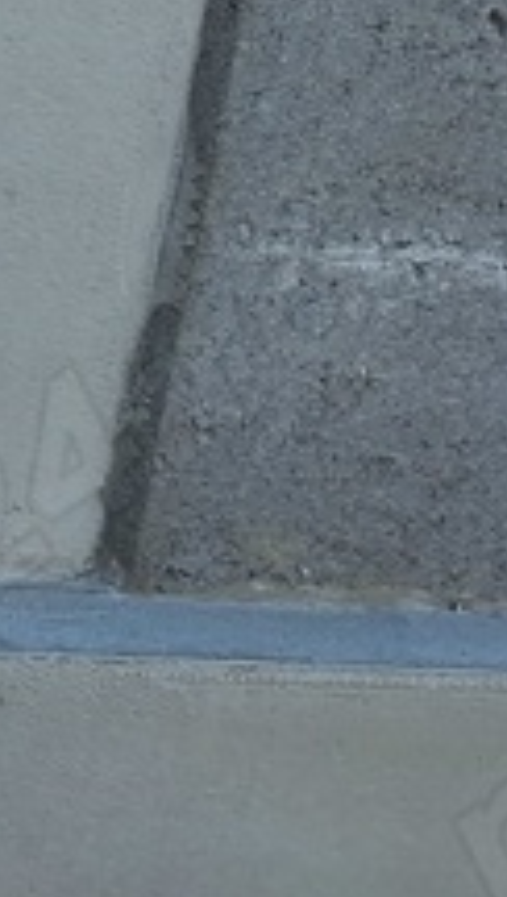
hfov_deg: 7.4
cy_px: -411
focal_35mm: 116
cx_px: -1538
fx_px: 2764
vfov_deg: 16.9
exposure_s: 1/241
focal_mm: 5.54
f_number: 1.8
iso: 40
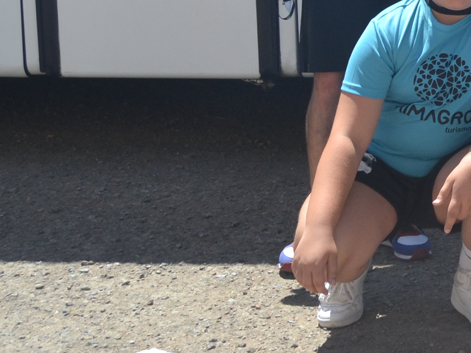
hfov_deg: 15.4
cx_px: 839
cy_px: -104
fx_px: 1510
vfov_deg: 12.9
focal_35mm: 111
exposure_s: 1/1250
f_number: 5.6
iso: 400
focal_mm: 20
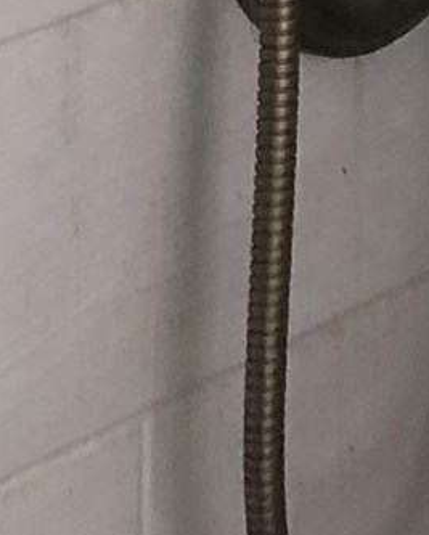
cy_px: -1125
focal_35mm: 252
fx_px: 3994
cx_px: 48
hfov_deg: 6.1
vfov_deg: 6.8
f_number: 1.8
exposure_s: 1/30
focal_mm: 4
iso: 32
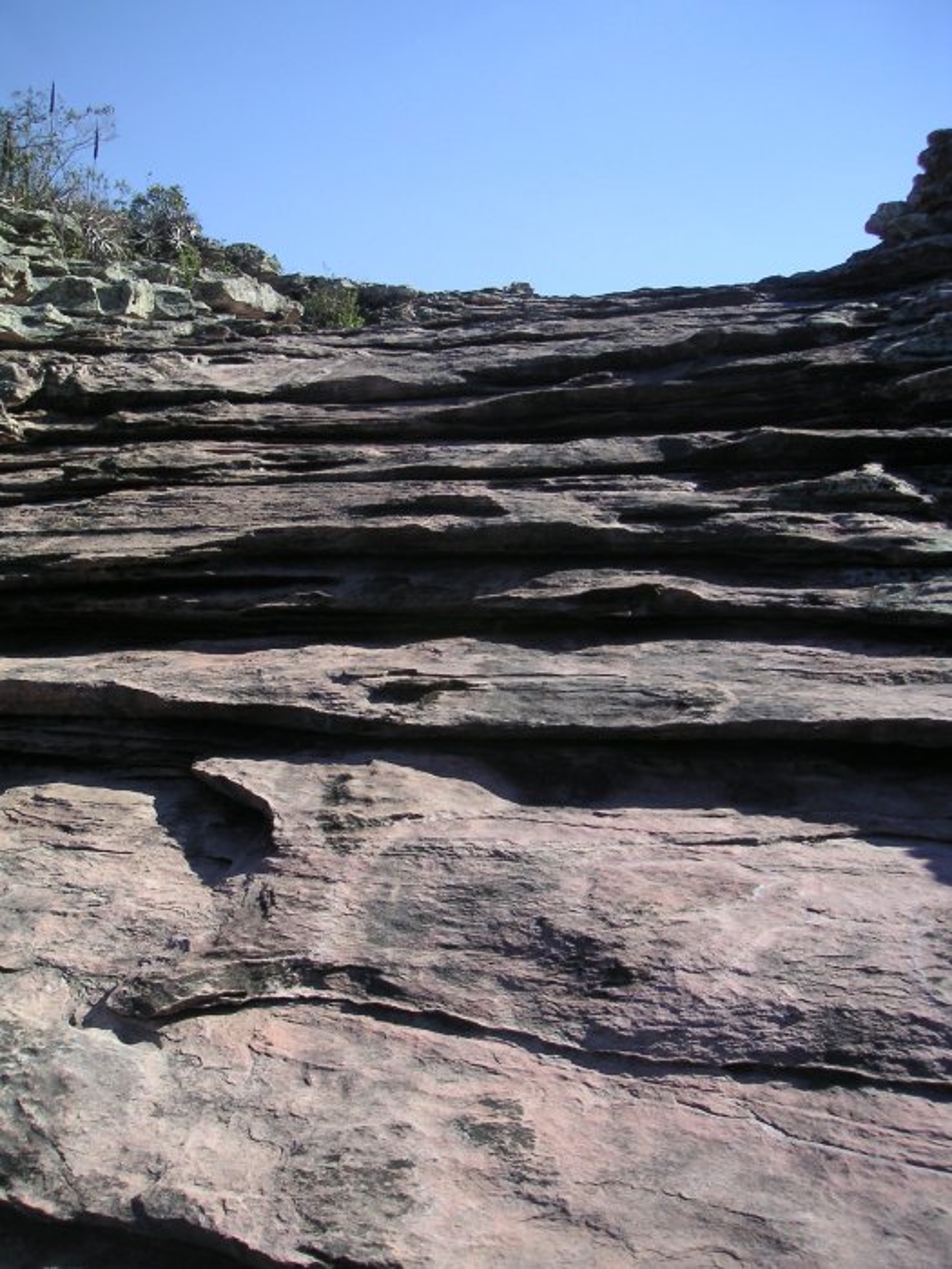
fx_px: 1393
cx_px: 476
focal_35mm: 38
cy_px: 634
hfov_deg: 37.7
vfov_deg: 49.0
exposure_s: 1/750
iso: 50
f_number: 2.8
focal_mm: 6
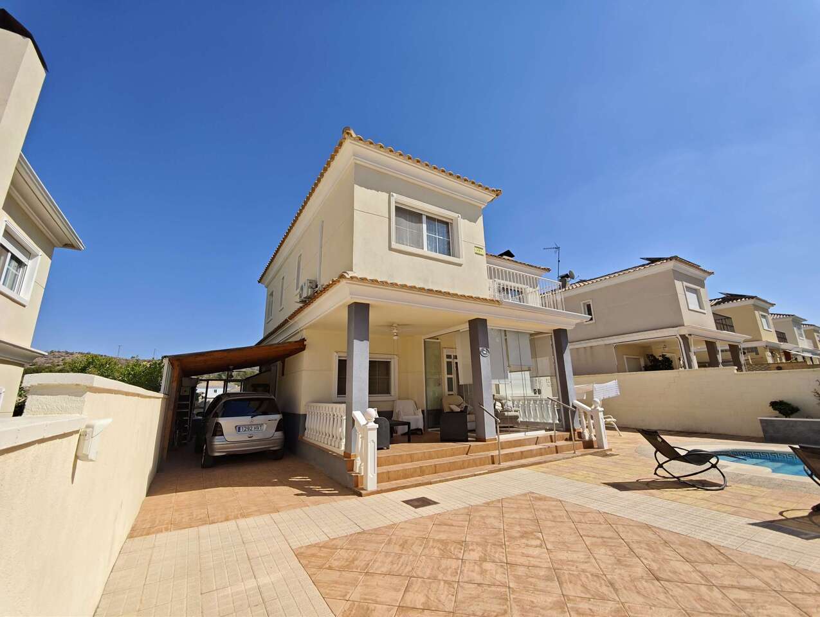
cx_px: 410
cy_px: 308
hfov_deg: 102.0
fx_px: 332
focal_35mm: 14
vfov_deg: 85.8
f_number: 2.2
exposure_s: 1/886
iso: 50
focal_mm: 2.16
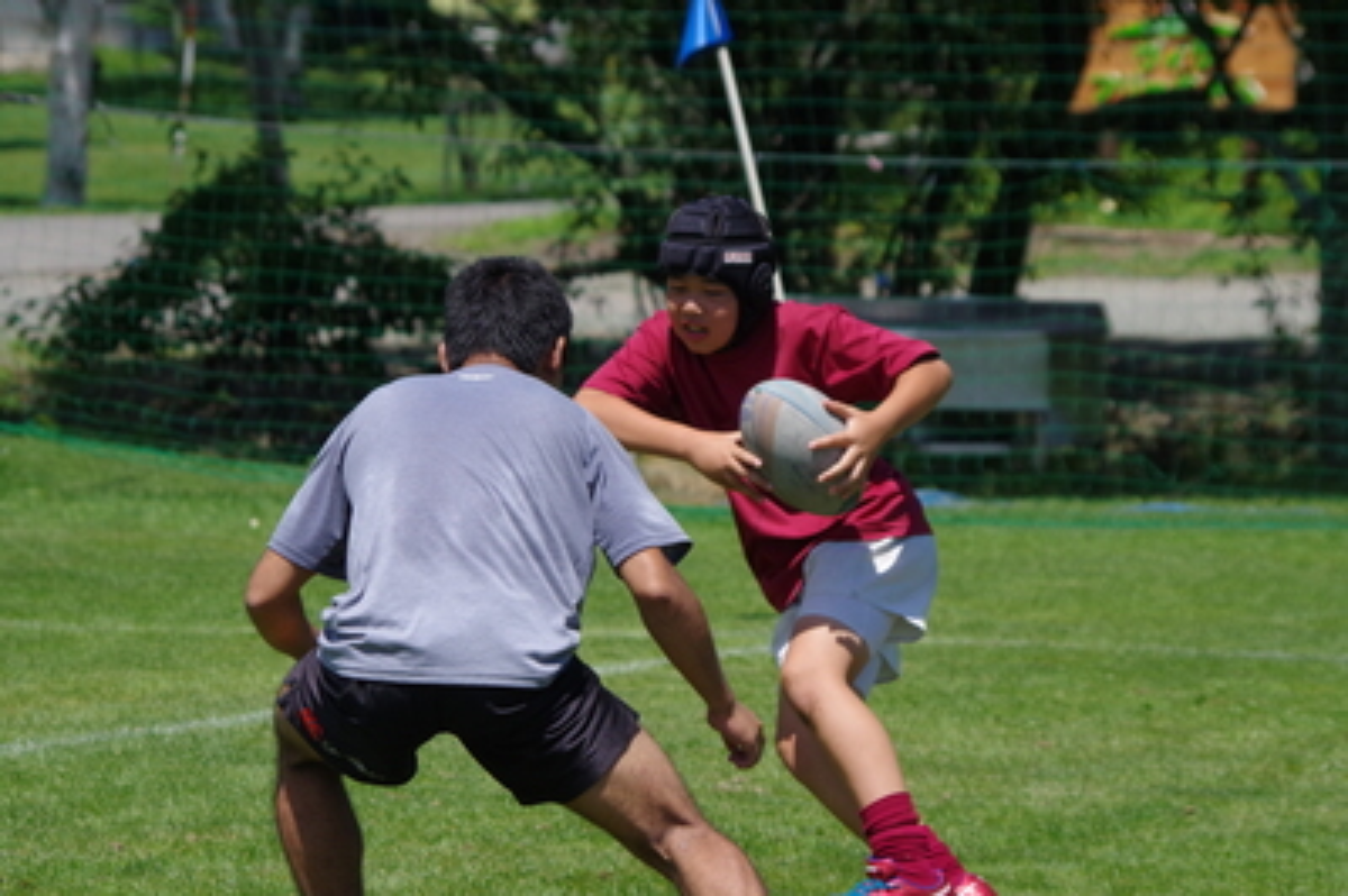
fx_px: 8418
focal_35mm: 225
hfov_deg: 9.2
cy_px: 448
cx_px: 674
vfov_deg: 6.1
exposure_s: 1/2500
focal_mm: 150
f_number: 7.1
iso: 800
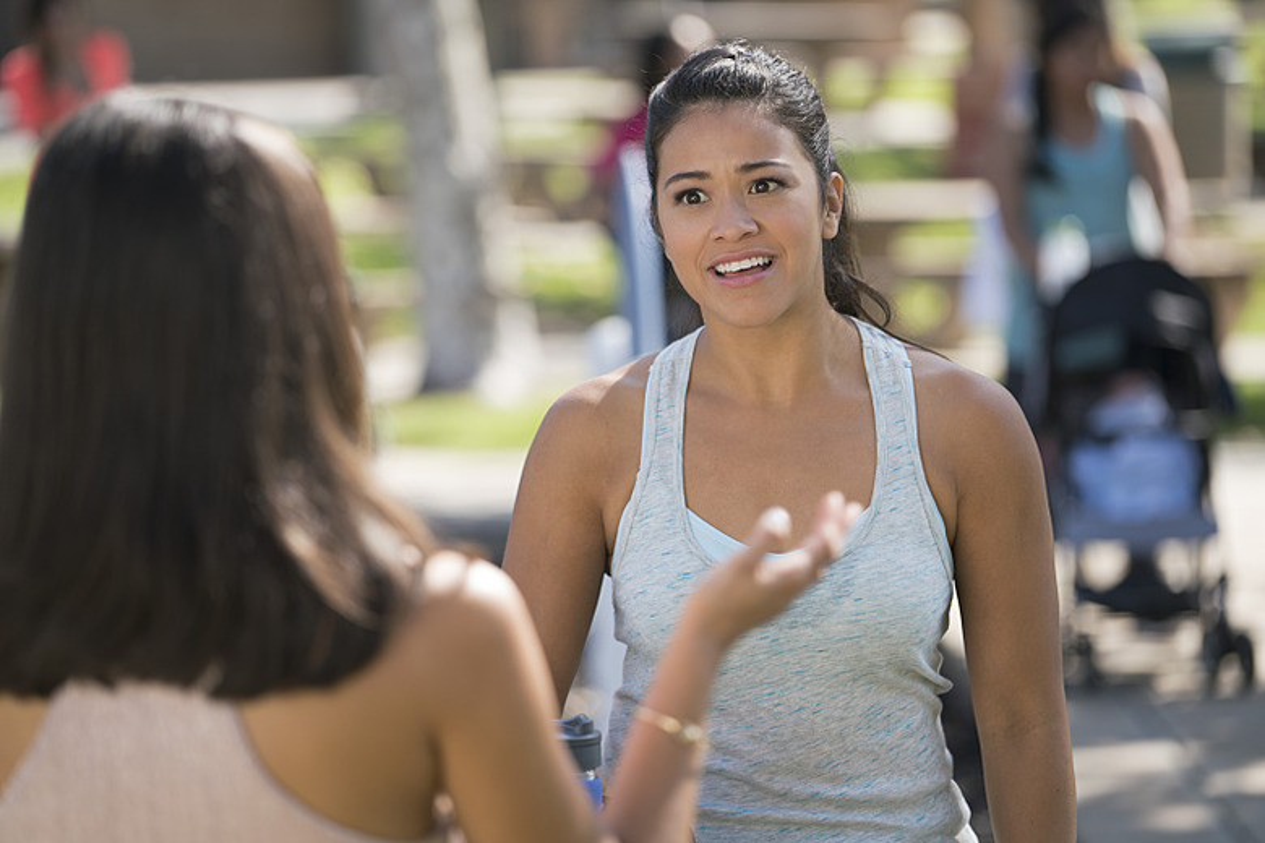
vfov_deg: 7.8
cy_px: 422
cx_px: 632
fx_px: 6149
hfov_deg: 11.7
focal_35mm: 175
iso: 200
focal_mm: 175
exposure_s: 1/320
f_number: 4
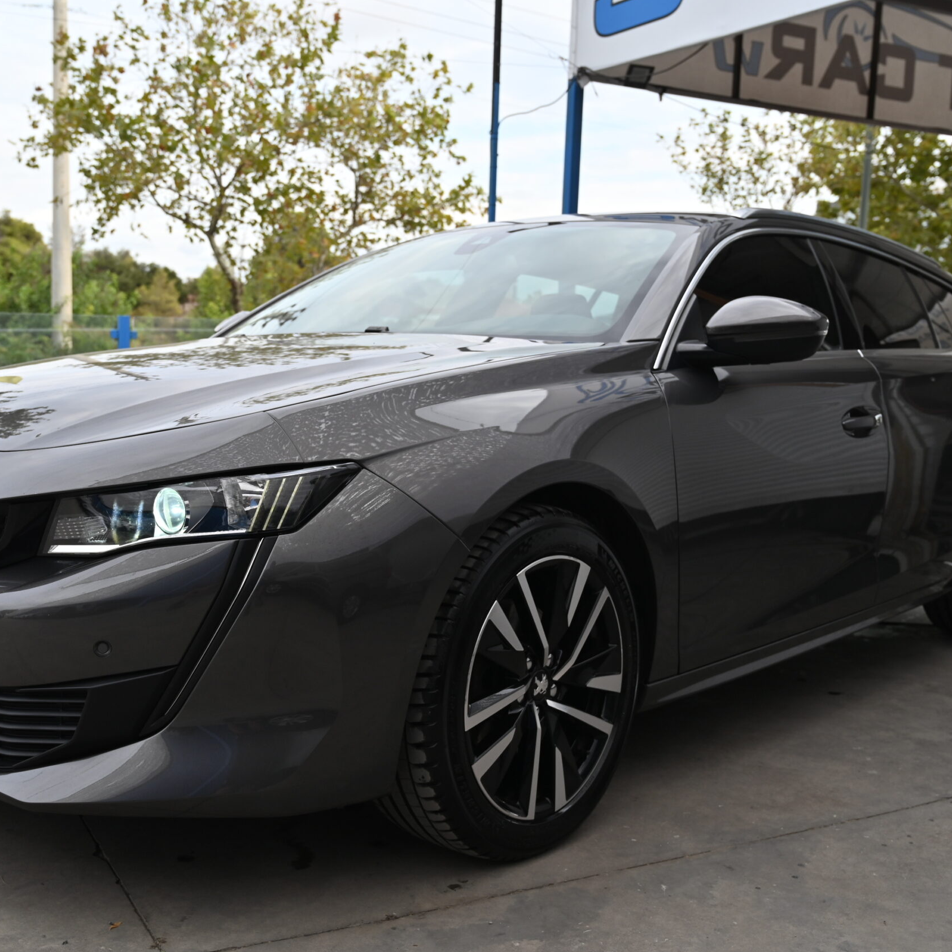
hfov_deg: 41.1
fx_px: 1265
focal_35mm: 41
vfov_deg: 41.3
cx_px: 400
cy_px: 480
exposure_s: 1/250
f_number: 5
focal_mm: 31.5
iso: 200
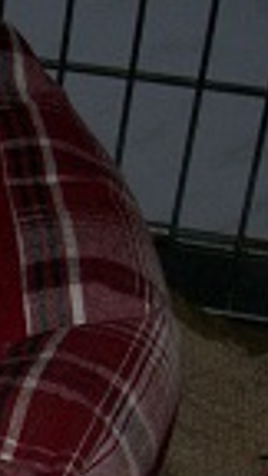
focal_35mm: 132
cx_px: -390
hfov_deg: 8.4
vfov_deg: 16.2
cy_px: 367
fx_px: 1668
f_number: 2.7
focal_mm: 5.6
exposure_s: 1/64
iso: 80
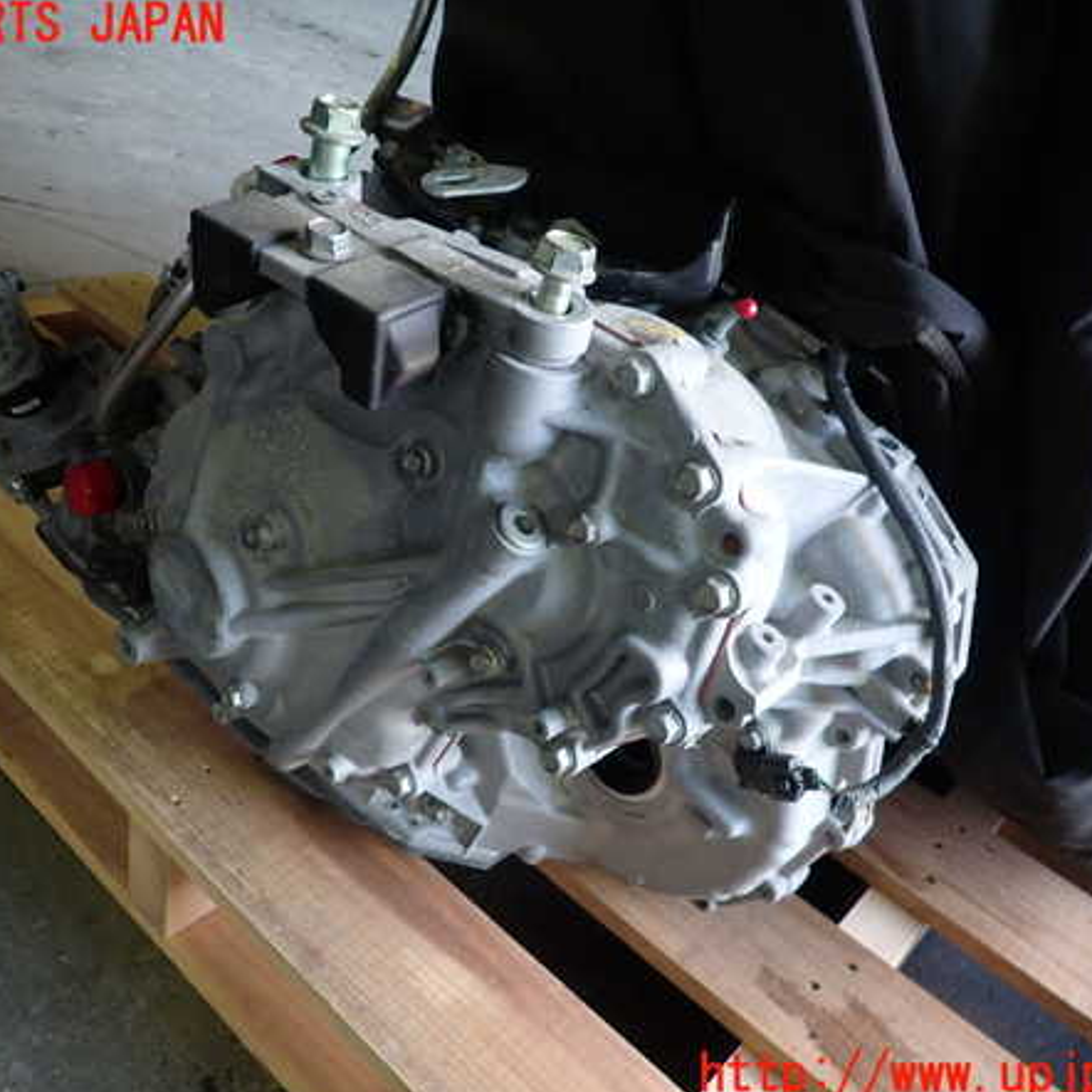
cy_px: 551
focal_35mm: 30
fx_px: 1071
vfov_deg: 54.0
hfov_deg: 54.0
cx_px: 516
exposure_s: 1/50
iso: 200
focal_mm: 4.5
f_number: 2
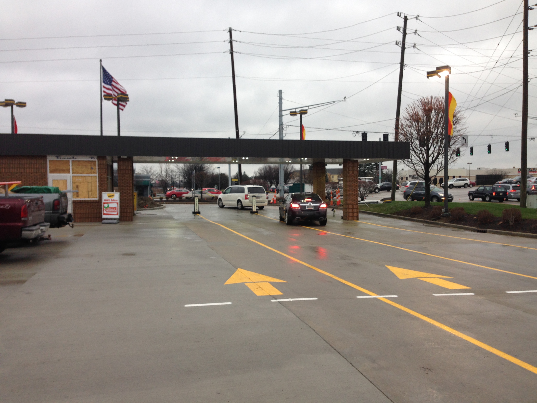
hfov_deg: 55.4
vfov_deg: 42.9
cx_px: 268
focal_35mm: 33
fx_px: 512
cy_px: 202
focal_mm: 4.12
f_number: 2.4
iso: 50
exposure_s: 1/120
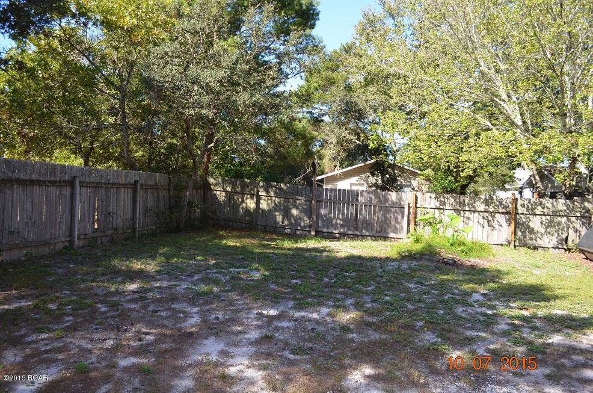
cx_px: 296
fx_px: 444
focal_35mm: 27
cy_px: 196
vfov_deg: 47.7
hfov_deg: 67.5
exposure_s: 1/200
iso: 100
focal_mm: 18
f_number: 3.5
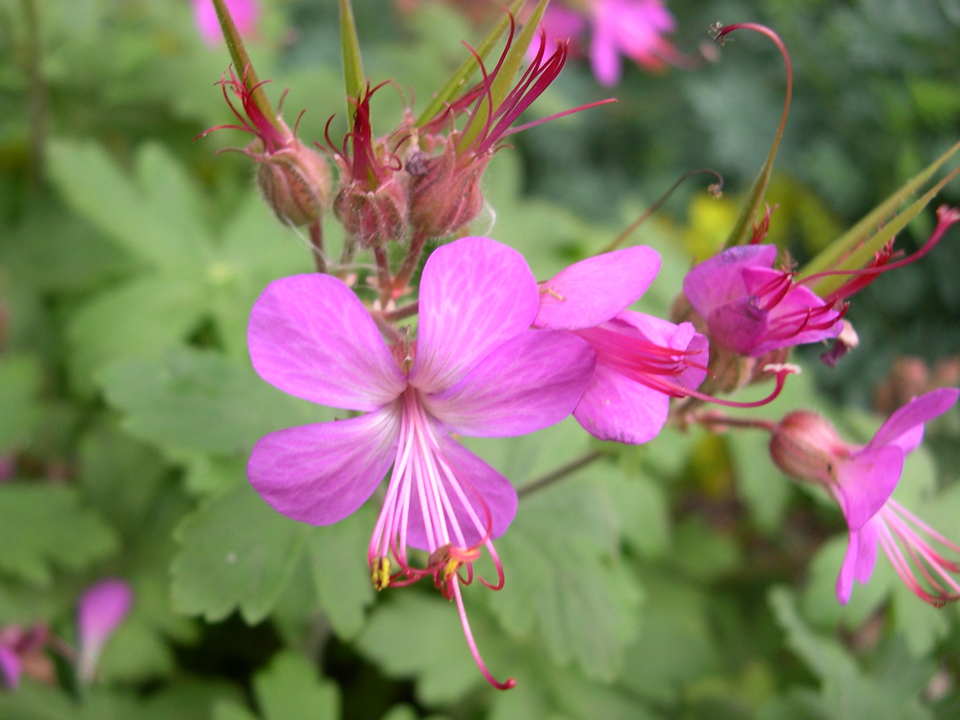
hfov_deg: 49.0
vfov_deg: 37.7
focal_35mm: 38
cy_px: 360
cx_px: 480
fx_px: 1054
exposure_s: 1/103
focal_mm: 8
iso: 100
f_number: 2.8
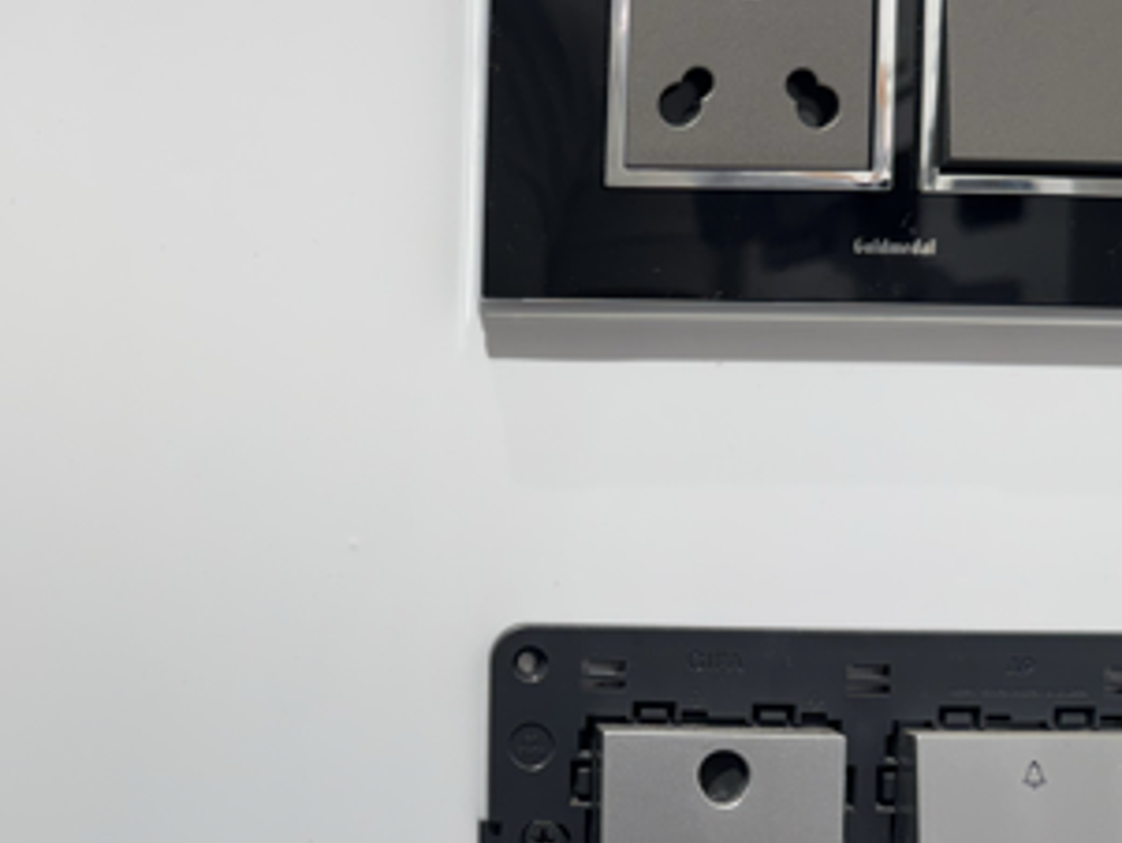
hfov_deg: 36.5
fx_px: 1654
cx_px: 261
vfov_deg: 28.6
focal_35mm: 51
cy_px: 459
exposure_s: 1/143
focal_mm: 6.76
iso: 64
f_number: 1.78
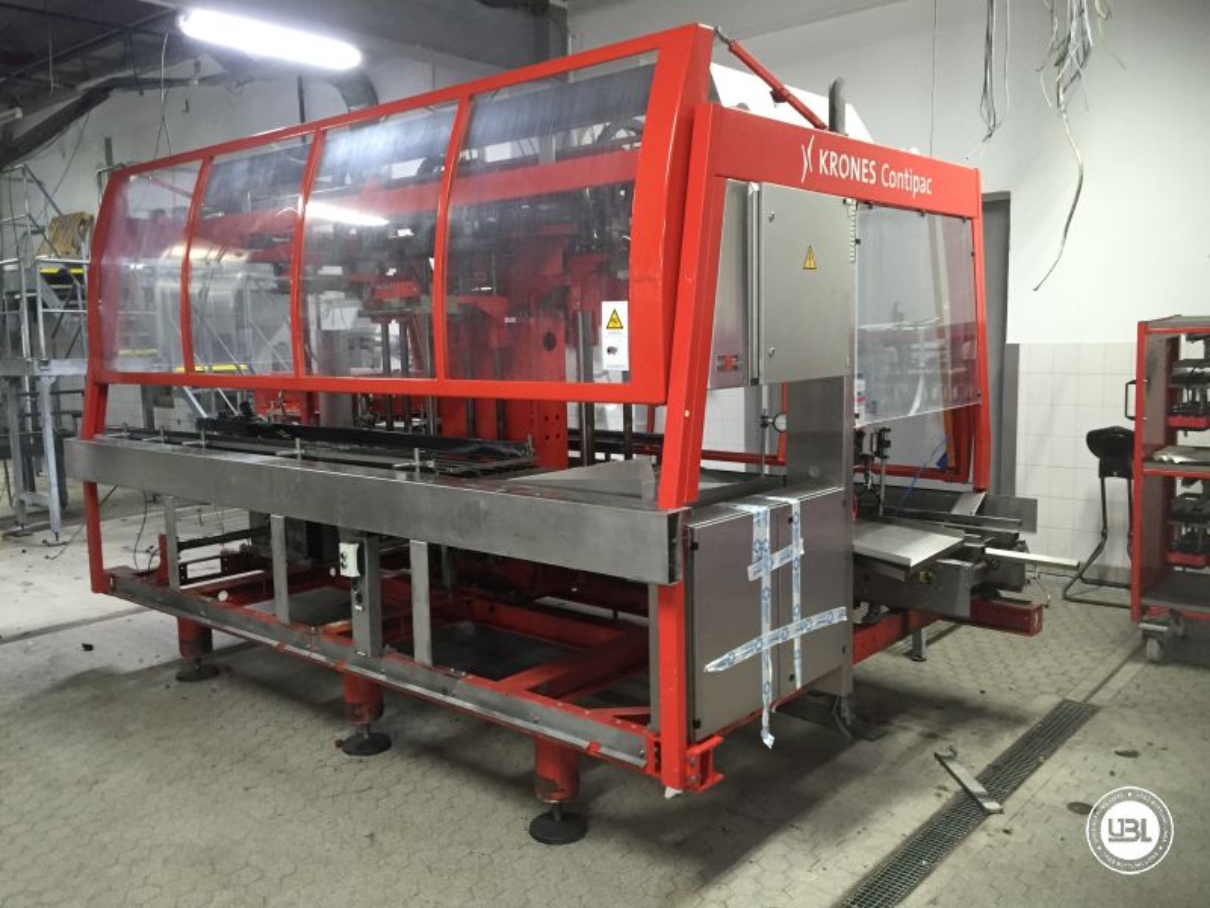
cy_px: 454
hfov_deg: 61.7
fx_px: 1014
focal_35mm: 29
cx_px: 605
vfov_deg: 48.2
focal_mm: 4.15
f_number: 2.2
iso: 200
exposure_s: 1/33
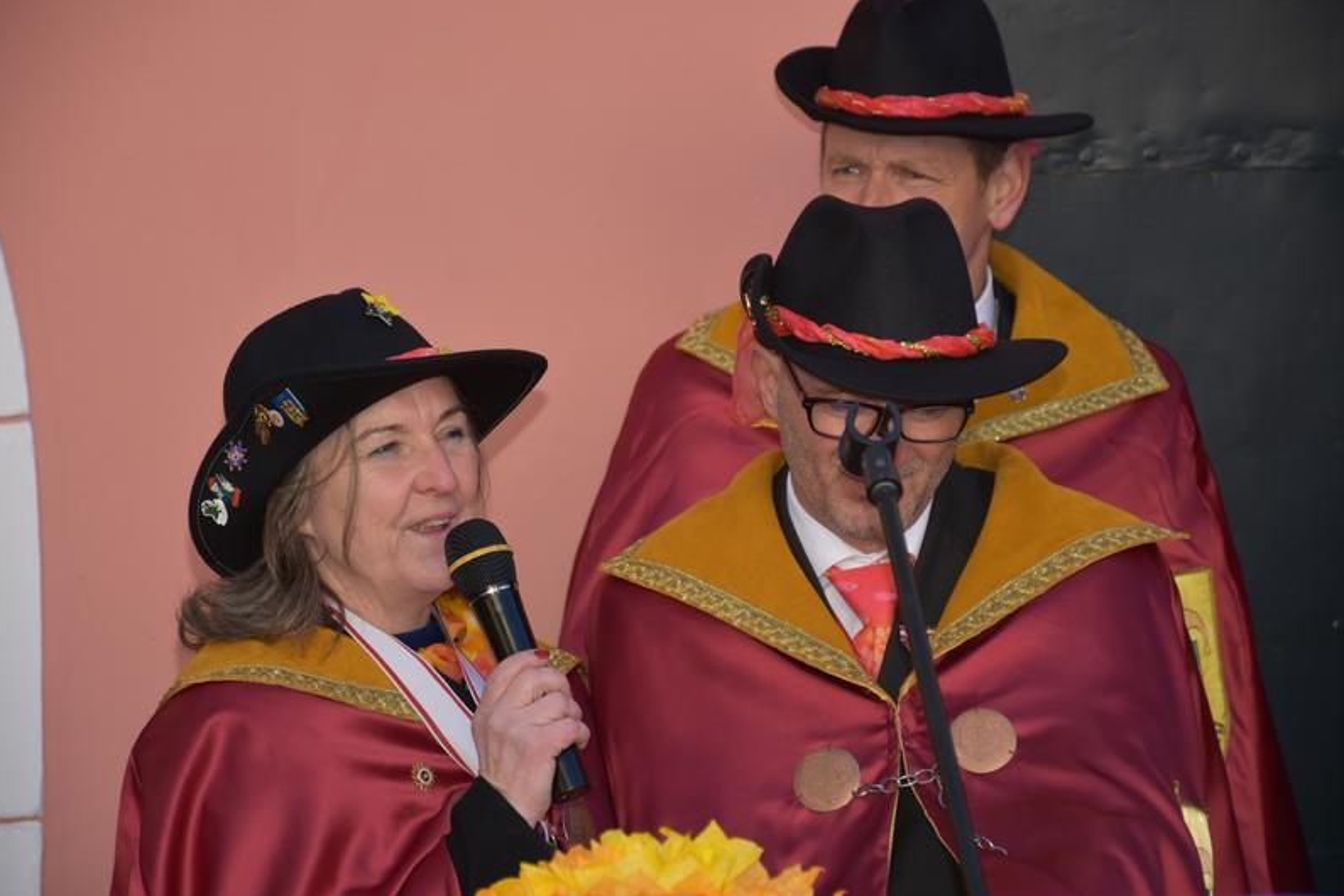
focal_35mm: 159
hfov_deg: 13.0
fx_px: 5917
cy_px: 450
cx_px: 669
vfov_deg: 8.7
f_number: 5.6
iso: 100
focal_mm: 105
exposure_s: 1/125
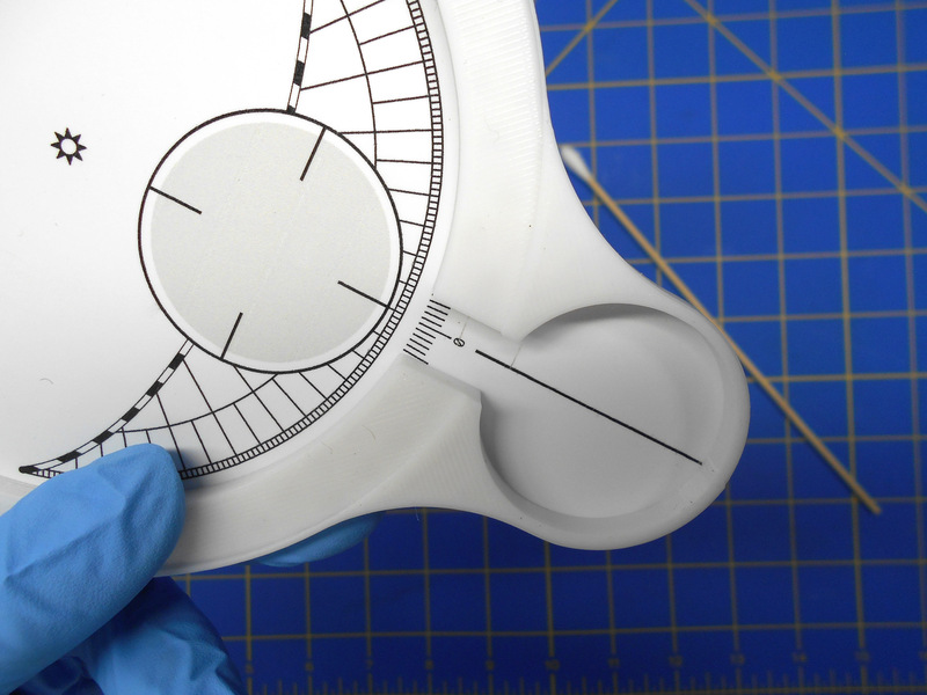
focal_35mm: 26
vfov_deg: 53.1
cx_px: 464
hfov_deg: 67.3
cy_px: 348
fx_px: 696
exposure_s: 1/400
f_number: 3.2
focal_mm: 4.6
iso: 80
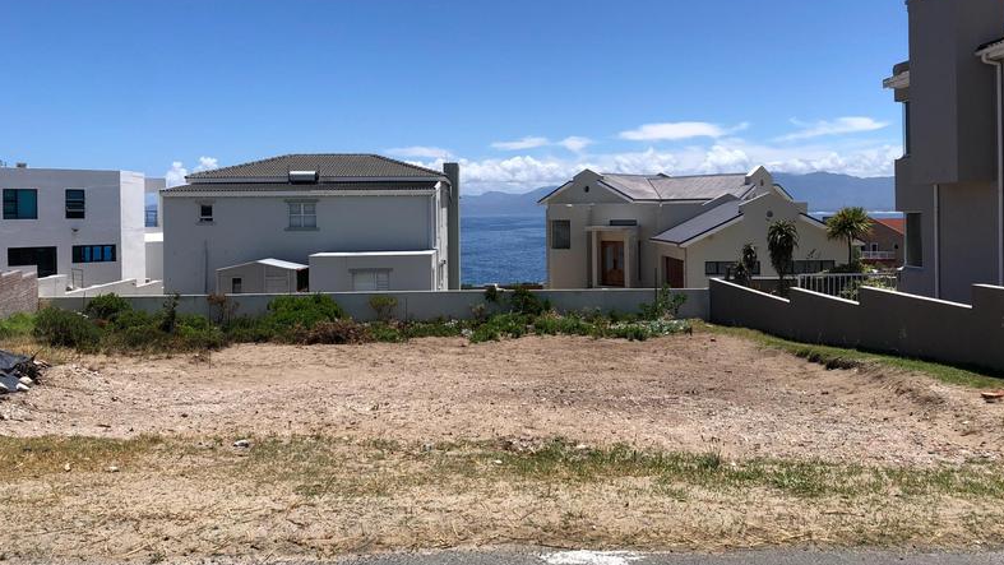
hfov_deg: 62.6
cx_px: 500
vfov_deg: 37.6
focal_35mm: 31
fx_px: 825
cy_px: 222
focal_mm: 3.99
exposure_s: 1/3205
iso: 20
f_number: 1.8
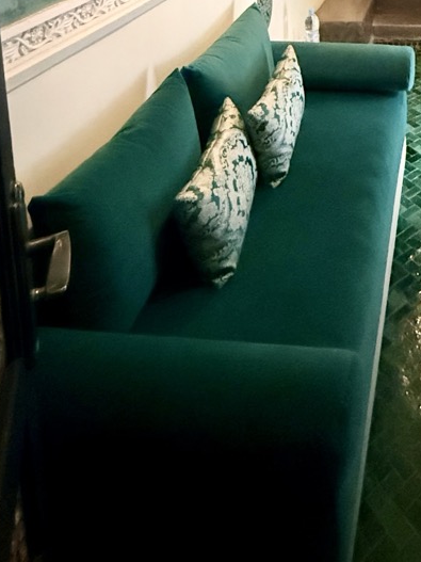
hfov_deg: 36.4
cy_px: -103
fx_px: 552
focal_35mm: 34
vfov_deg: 39.7
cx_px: 444
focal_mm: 2.22
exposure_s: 1/25
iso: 2500
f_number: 2.2
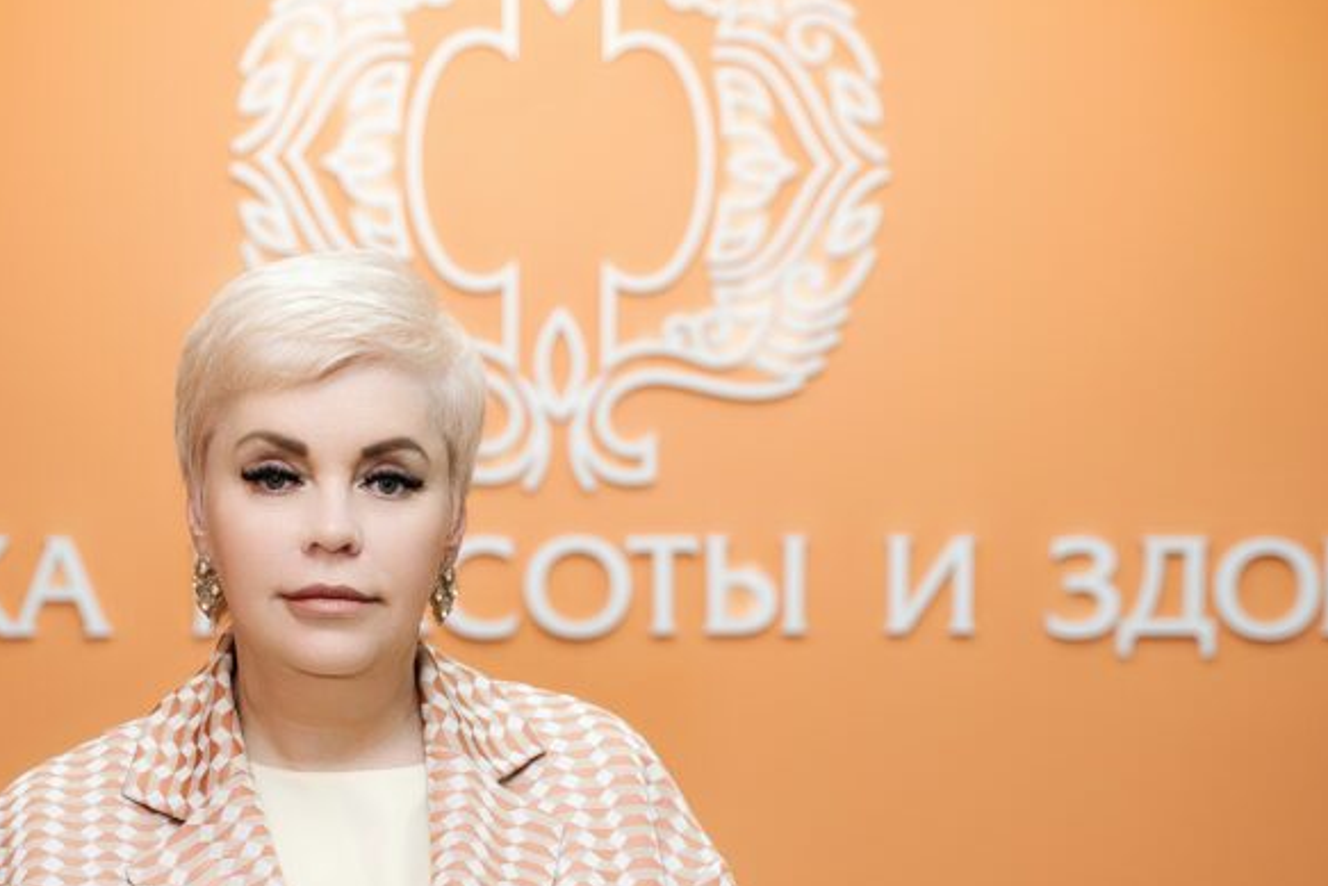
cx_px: 574
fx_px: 3173
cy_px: 694
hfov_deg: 23.6
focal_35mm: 86
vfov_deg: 15.8
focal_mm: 49
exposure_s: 1/250
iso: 400
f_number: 2.8
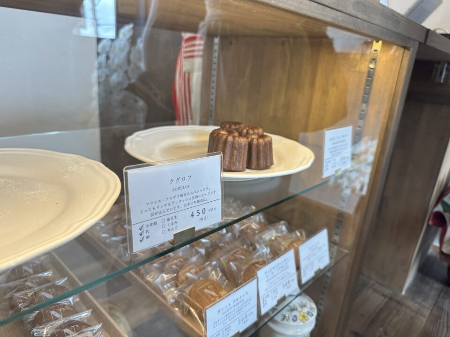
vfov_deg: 56.8
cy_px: 168
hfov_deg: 71.6
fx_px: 312
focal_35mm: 24
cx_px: 225
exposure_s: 1/120
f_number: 1.78
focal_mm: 6.86
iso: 160
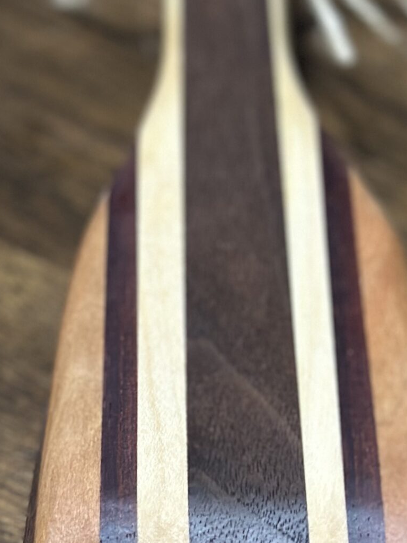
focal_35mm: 120
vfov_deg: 16.4
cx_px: 268
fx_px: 1881
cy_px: 267
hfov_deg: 12.3
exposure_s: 1/40
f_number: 1.78
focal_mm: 6.86
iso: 640
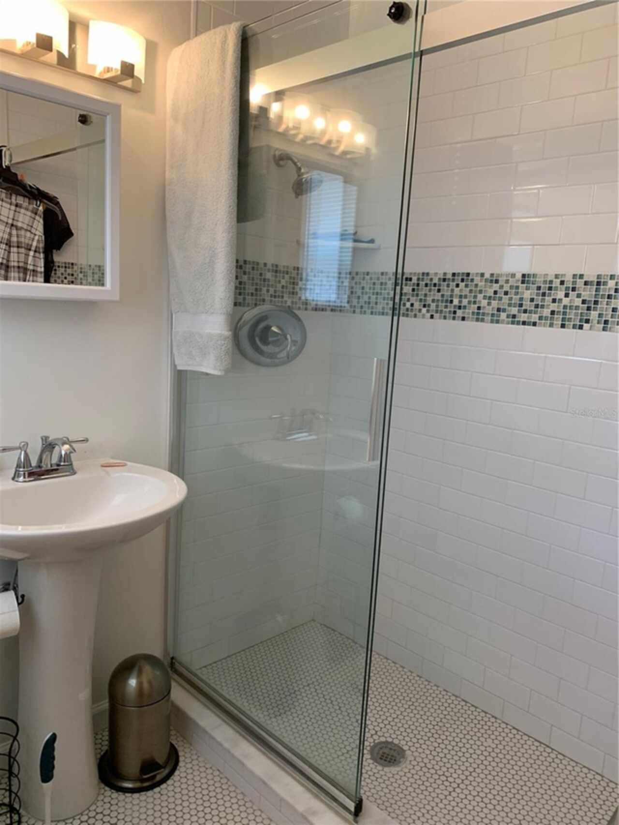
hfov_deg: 53.1
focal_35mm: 26
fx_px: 620
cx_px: 310
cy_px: 412
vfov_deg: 67.3
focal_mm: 4.25
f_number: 1.8
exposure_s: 1/60
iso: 80
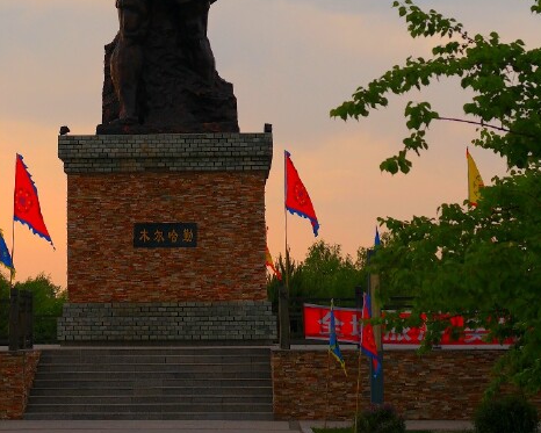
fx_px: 1457
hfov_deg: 20.9
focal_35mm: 91
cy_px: 26
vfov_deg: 16.6
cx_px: 145
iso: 100
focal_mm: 28
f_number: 5
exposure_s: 1/160
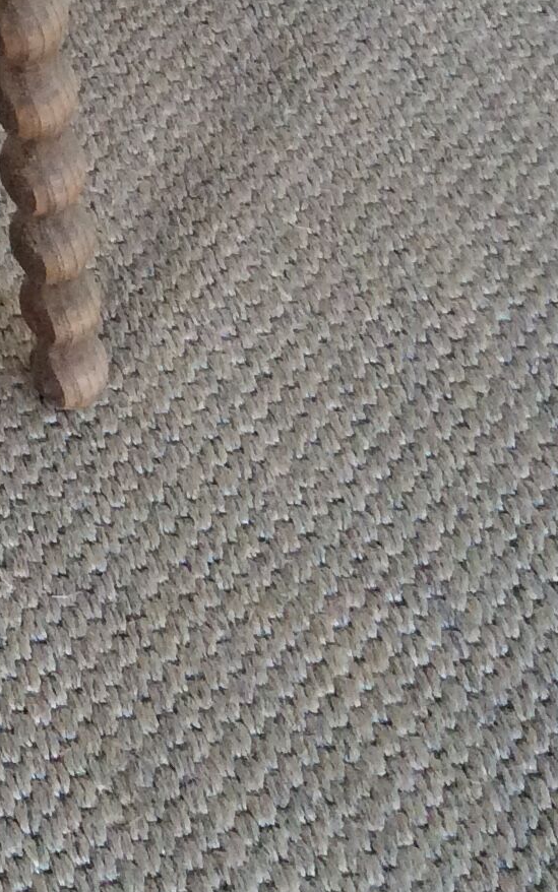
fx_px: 2432
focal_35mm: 100
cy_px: -50
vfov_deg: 20.0
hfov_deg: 12.2
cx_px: -393
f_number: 2.4
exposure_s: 1/25
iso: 125
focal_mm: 3.3
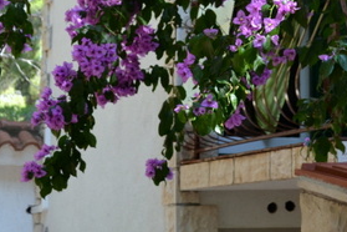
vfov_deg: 11.8
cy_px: -92
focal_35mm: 112
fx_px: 1079
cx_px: 292
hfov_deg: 18.1
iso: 200
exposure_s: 1/160
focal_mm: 26
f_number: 4.2
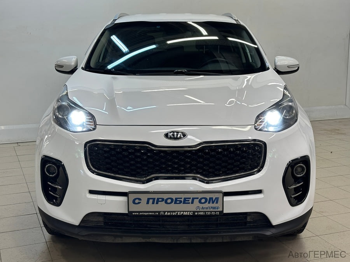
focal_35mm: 48
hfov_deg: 39.7
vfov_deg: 30.3
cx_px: 175
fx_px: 485
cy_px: 131
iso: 64
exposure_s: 1/100
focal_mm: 6.86
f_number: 1.78
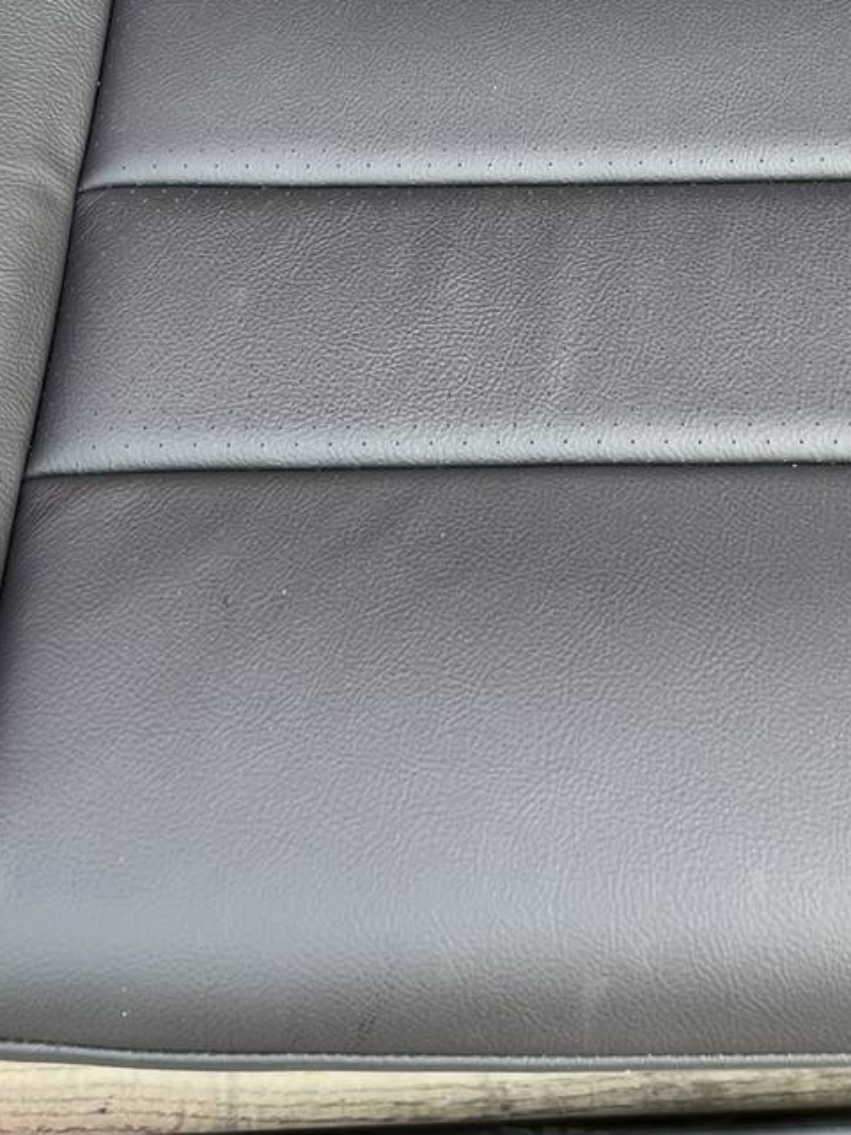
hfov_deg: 22.5
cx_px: 571
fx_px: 2131
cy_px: -67
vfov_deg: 27.6
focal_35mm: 65
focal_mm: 5.1
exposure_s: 1/122
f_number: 1.6
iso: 80
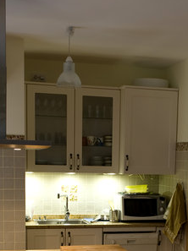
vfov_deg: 26.7
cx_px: 144
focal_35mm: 70
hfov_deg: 20.8
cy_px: 235
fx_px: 508
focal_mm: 24
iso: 200
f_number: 5
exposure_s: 1/6
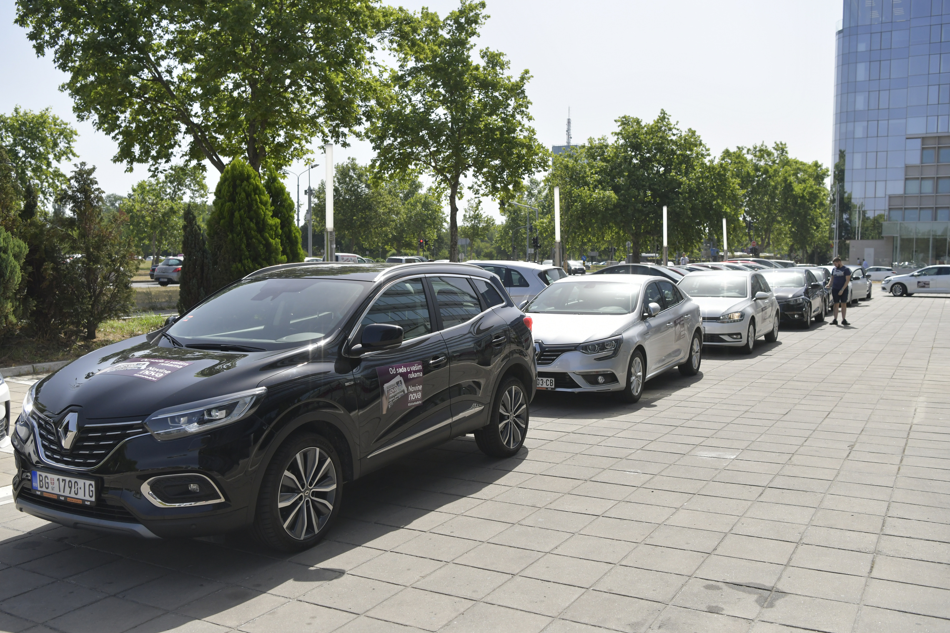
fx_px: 897
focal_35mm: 34
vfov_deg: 38.9
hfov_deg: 55.8
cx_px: 467
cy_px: 332
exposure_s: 1/8000
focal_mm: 31
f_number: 4
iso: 800
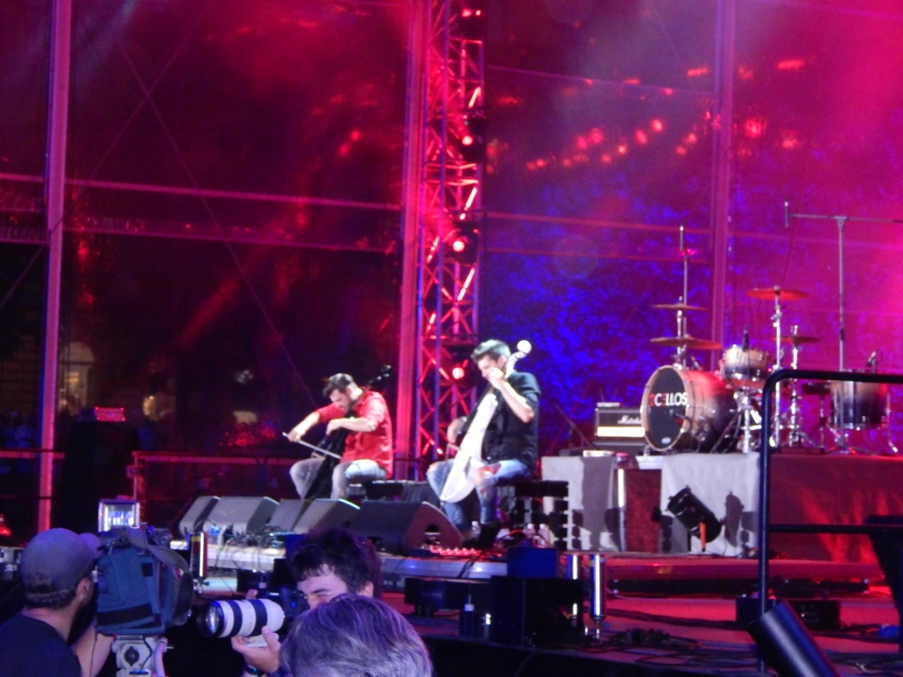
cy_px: 338
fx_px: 2426
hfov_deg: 21.1
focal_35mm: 93
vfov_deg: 15.9
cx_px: 452
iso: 1250
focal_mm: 16.6
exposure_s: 1/30
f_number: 4.4
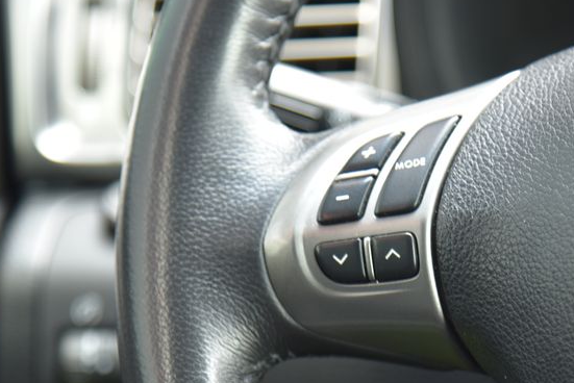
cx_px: 385
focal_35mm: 223
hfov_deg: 9.2
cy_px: 310
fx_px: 3557
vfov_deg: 6.2
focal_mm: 120
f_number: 4
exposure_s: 1/20
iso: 500
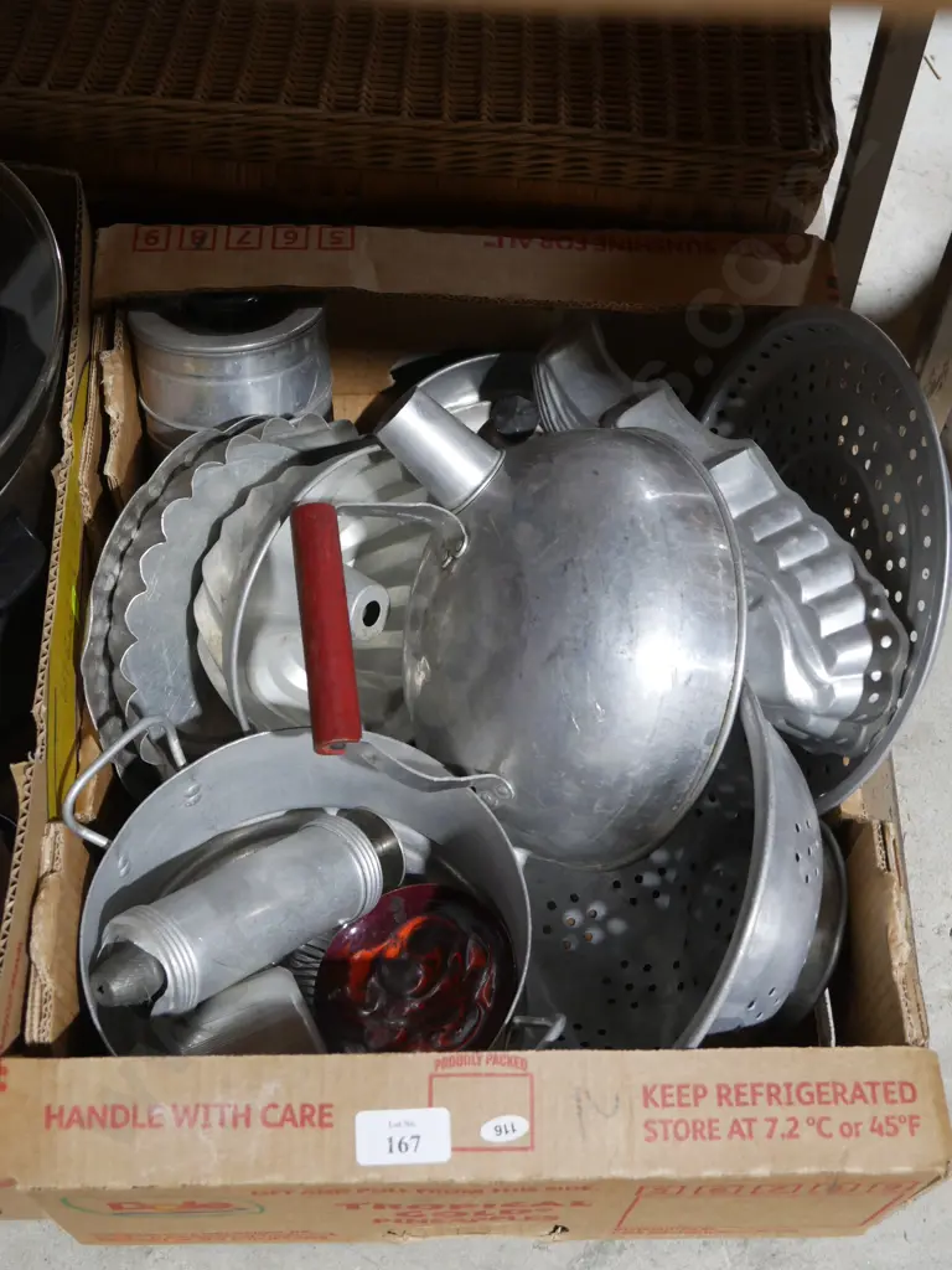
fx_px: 1687
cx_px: 476
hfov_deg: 31.5
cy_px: 635
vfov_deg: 41.2
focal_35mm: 46
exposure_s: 1/60
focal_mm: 23
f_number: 5.1
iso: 1000
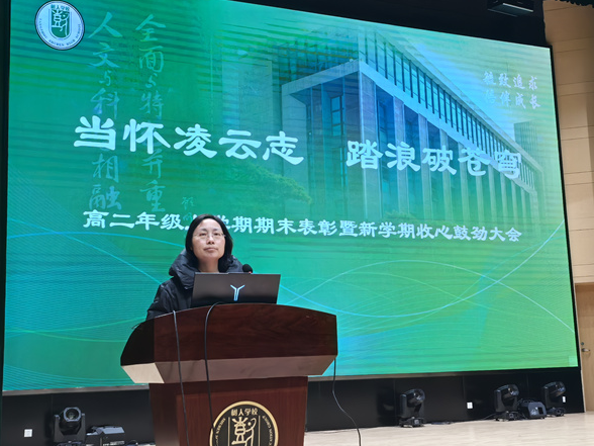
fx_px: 824
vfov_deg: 30.3
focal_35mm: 48
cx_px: 299
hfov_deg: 39.7
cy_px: 221
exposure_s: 1/120
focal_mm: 5.75
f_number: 4
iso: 320
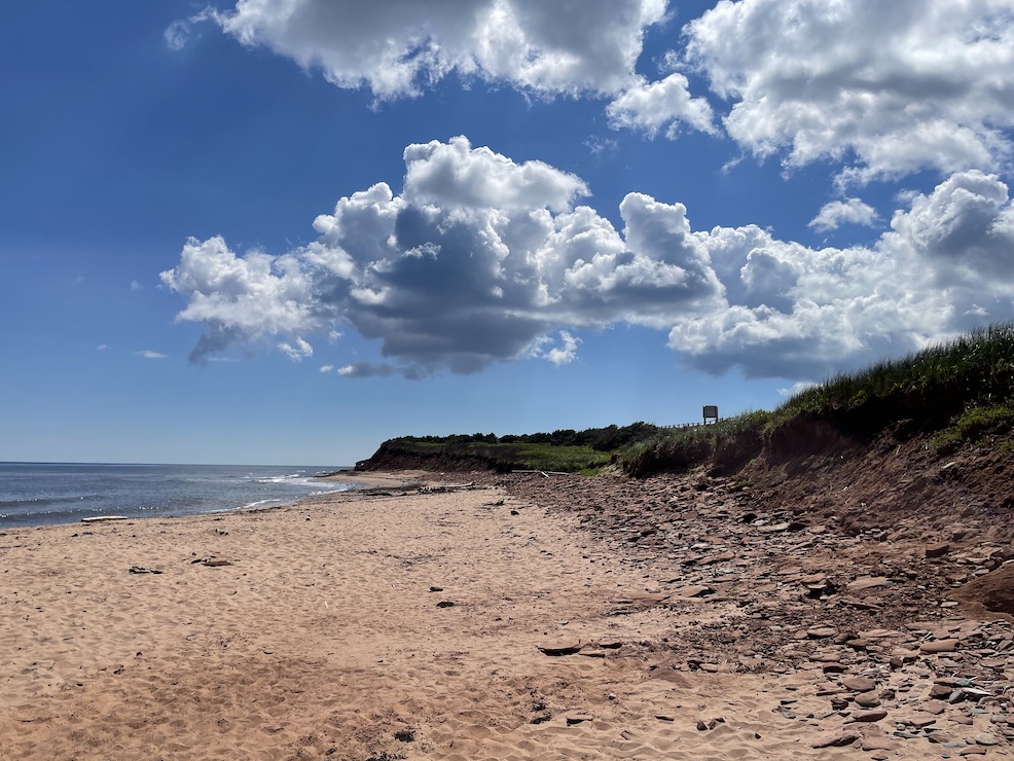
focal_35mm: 27
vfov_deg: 51.4
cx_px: 491
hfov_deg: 65.3
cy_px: 388
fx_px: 791
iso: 32
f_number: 1.6
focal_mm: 4.2
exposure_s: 1/10753
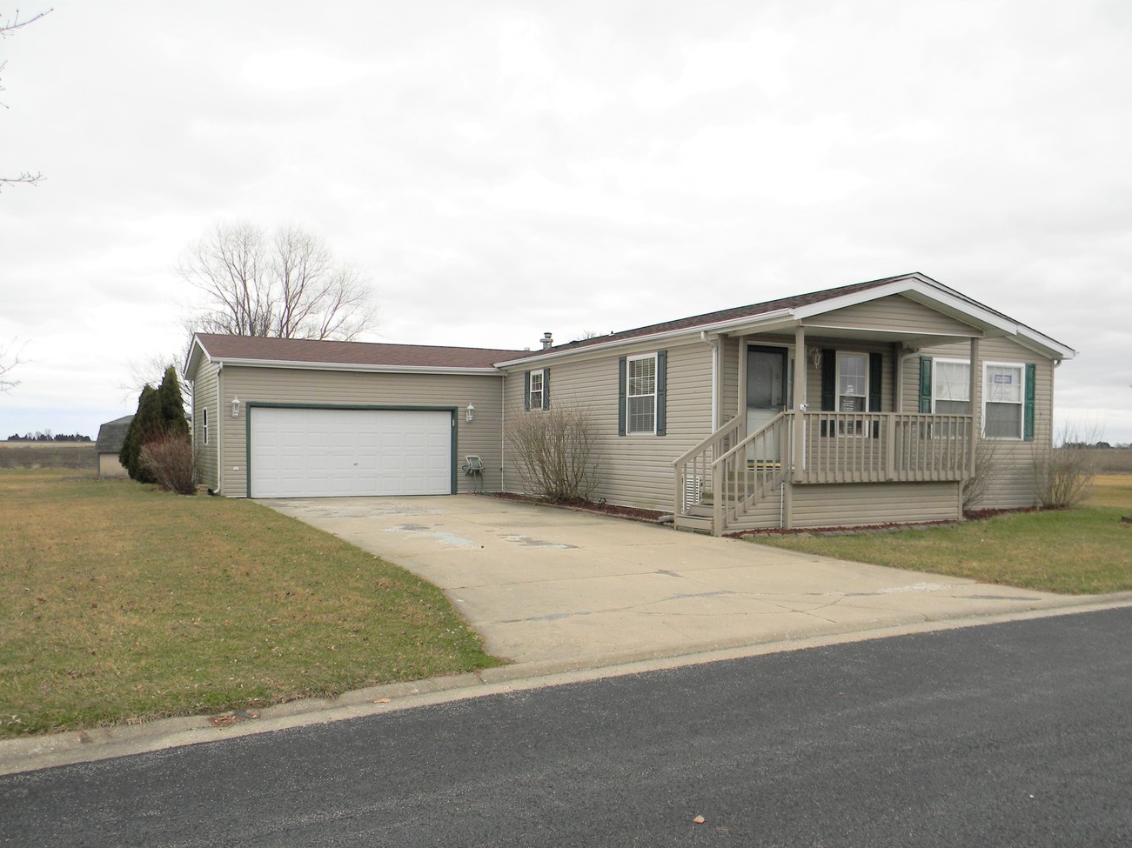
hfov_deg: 58.3
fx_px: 1013
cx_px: 611
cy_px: 469
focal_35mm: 31
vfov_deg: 45.4
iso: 80
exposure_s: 1/283
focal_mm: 5
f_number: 3.5
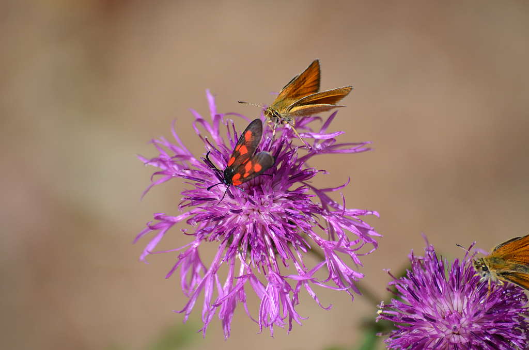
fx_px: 4399
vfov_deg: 4.6
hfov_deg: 6.9
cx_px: 264
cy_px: 175
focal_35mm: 300
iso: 400
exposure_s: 1/1600
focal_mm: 200
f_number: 6.3
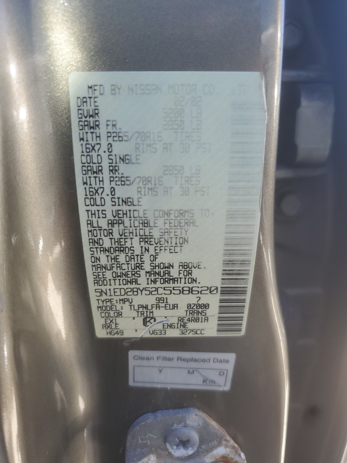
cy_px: 232
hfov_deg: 53.1
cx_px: 174
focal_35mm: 26
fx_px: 347
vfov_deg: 67.3
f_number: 1.5
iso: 50
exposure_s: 1/250
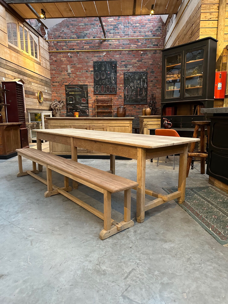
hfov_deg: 56.8
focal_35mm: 24
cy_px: 152
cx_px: 114
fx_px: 211
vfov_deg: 71.6
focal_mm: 6.86
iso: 800
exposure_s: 1/60
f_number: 1.78
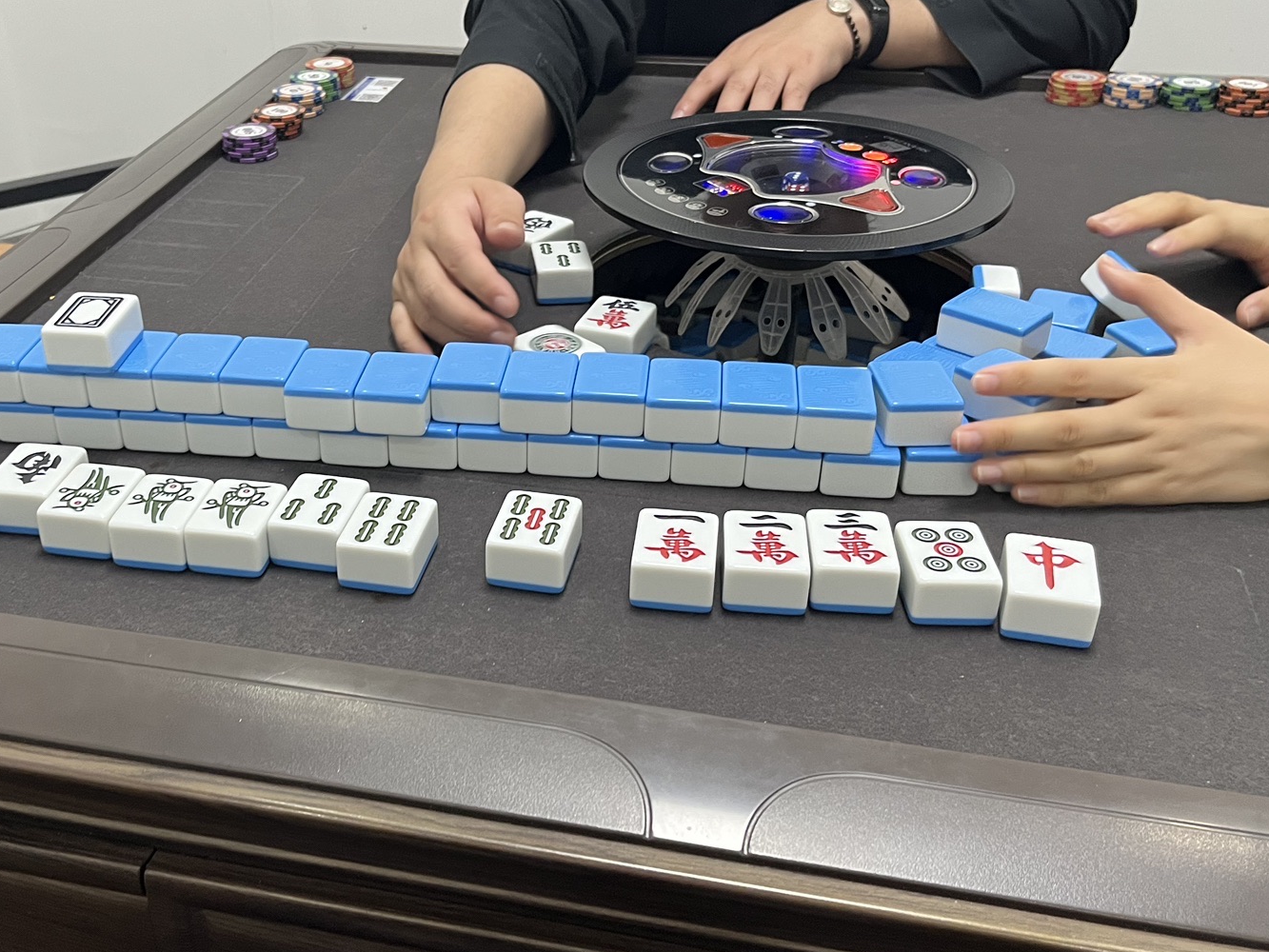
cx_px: 436
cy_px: 500
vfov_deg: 36.8
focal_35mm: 39
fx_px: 1430
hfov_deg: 47.2
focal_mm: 5.1
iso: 200
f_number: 1.6
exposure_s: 1/50
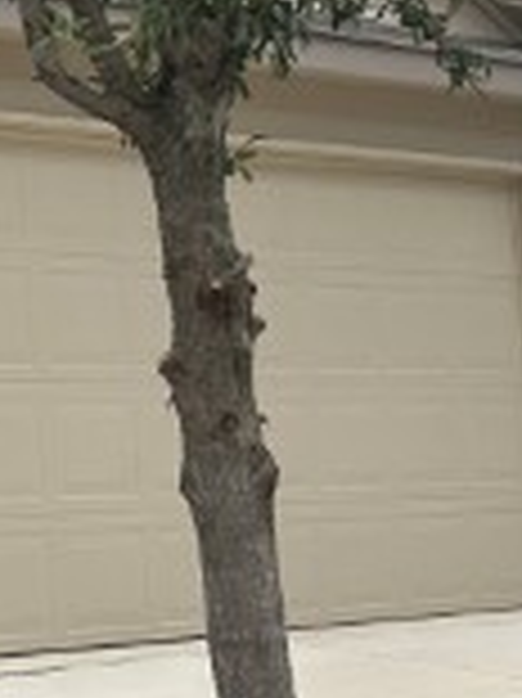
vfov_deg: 19.6
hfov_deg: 12.2
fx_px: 1993
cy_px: 131
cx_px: -688
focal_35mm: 99
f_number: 1.78
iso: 80
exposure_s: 1/1029
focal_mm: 6.86
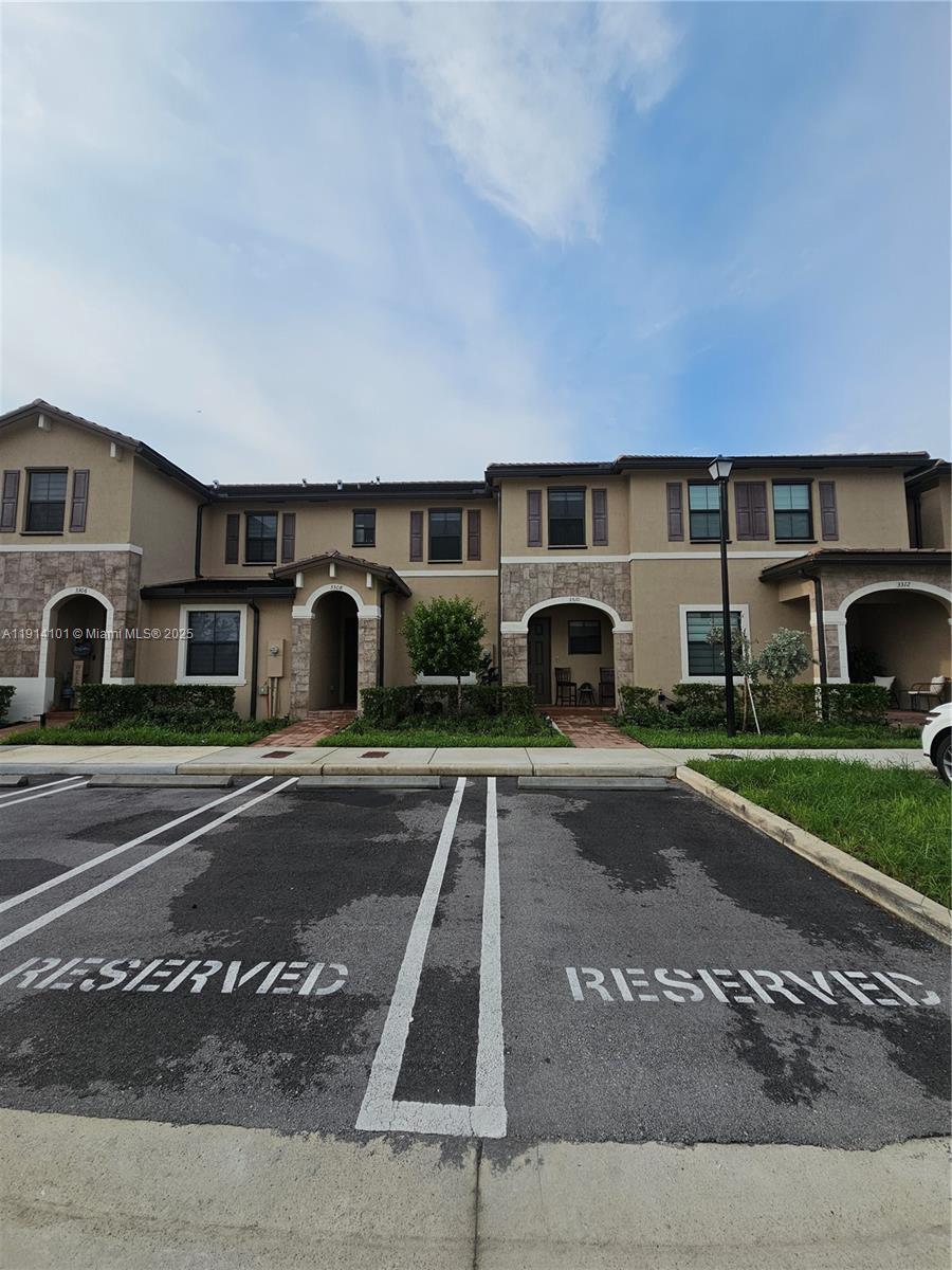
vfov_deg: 106.2
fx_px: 477
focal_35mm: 13
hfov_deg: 89.9
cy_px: 635
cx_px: 476
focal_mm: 2.2
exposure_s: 1/1864
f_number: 2.2
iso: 50
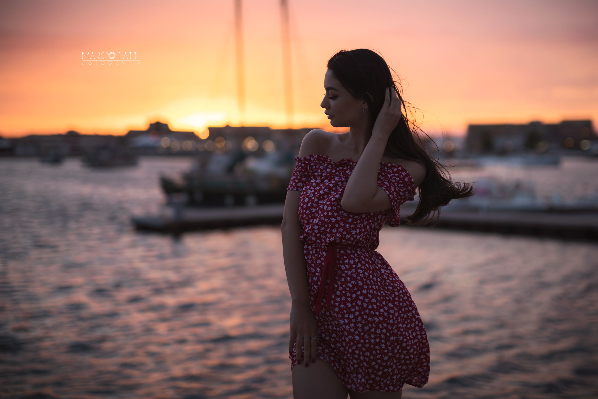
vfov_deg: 27.0
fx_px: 830
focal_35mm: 50
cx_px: 299
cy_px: 200
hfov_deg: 39.6
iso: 100
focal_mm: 50
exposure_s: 1/400
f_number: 1.4
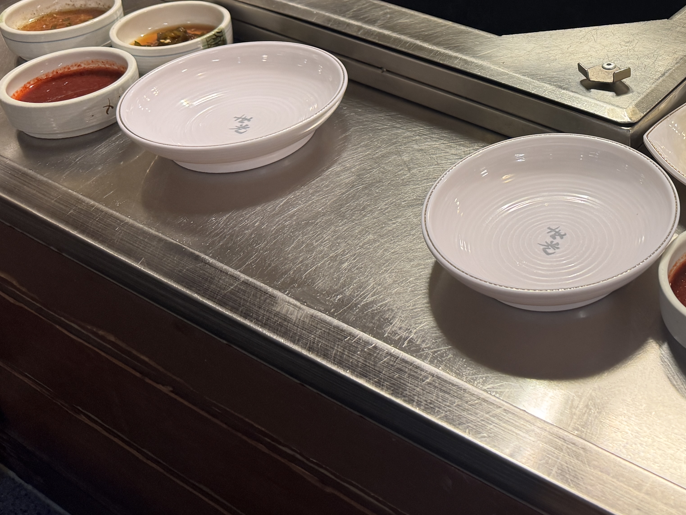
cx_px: 629
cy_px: 39
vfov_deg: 30.6
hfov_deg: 38.9
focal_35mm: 45
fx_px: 892
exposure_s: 1/60
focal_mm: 6.76
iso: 200
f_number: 1.78
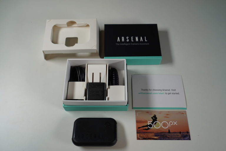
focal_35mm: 33
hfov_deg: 57.2
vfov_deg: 40.0
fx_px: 207
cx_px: 113
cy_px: 76
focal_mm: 33
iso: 160
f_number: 4
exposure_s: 1/160
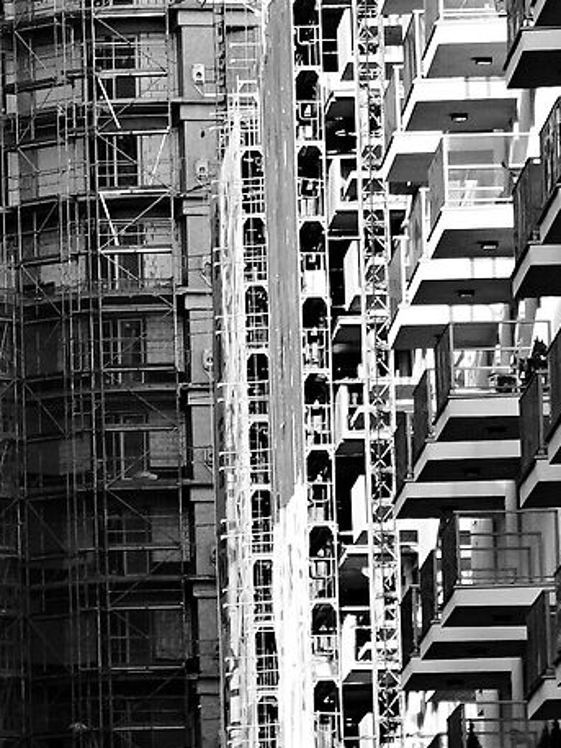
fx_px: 8996
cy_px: -44
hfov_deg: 3.5
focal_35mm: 417
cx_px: -491
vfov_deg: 4.7
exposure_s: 1/160
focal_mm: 55
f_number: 6.3
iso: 100
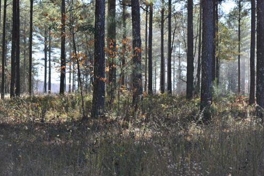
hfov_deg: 24.3
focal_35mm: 84
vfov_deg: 16.3
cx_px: 133
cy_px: 88
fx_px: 612
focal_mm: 55
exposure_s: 1/250
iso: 280
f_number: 8
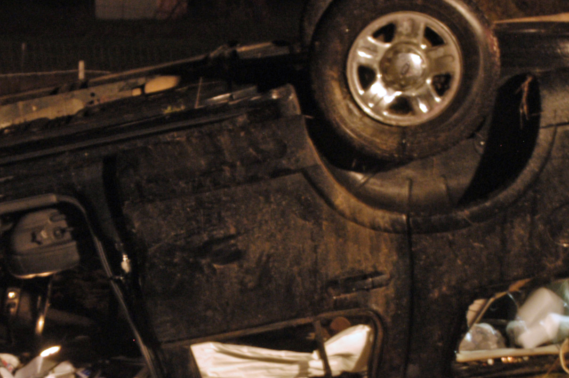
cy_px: 122
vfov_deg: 12.2
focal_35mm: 112
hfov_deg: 18.3
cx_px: 226
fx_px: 1769
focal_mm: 30
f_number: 4.8
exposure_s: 1/4
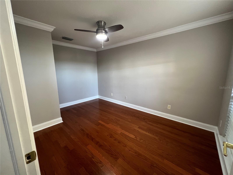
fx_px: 88
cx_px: 116
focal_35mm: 13
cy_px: 88
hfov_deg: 106.2
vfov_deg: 89.9
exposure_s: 1/60
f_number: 1.8
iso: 200
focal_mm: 1.57
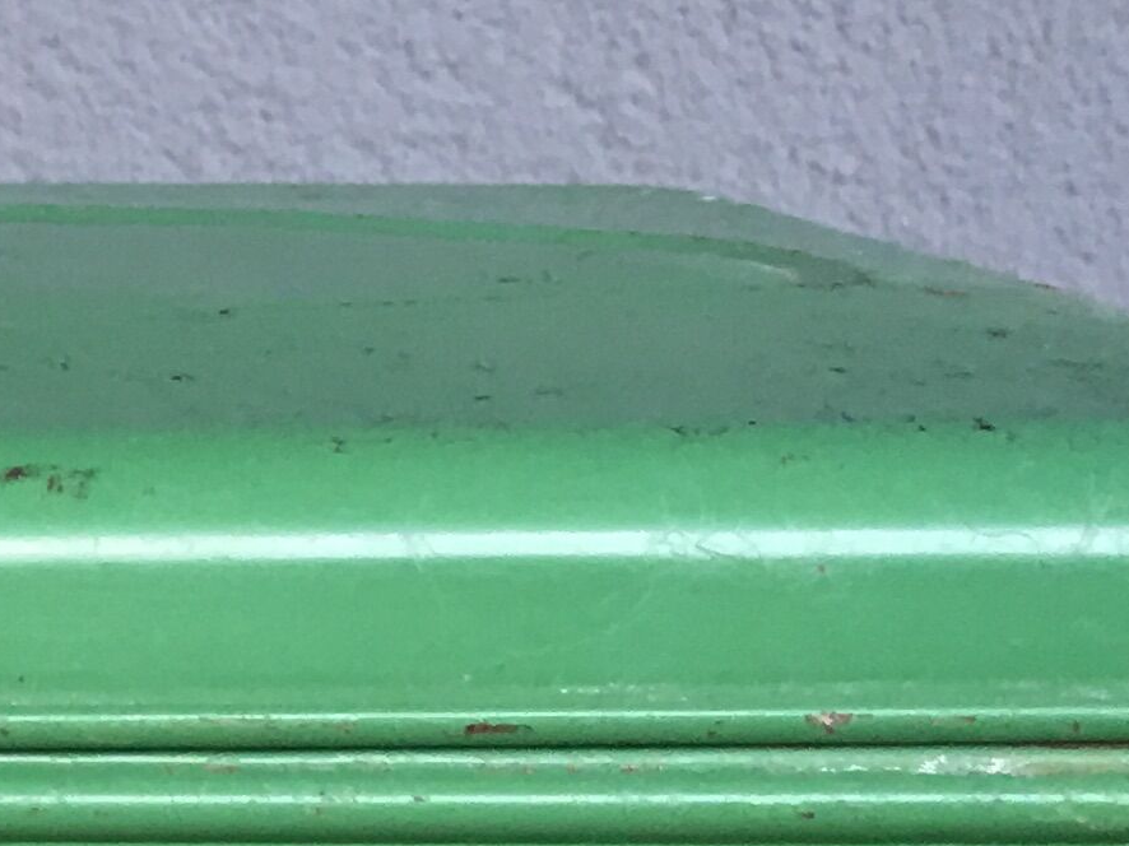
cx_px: -911
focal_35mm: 132
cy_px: 724
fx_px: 4304
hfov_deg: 13.4
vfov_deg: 11.2
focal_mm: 4.15
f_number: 2.2
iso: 32
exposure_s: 1/17
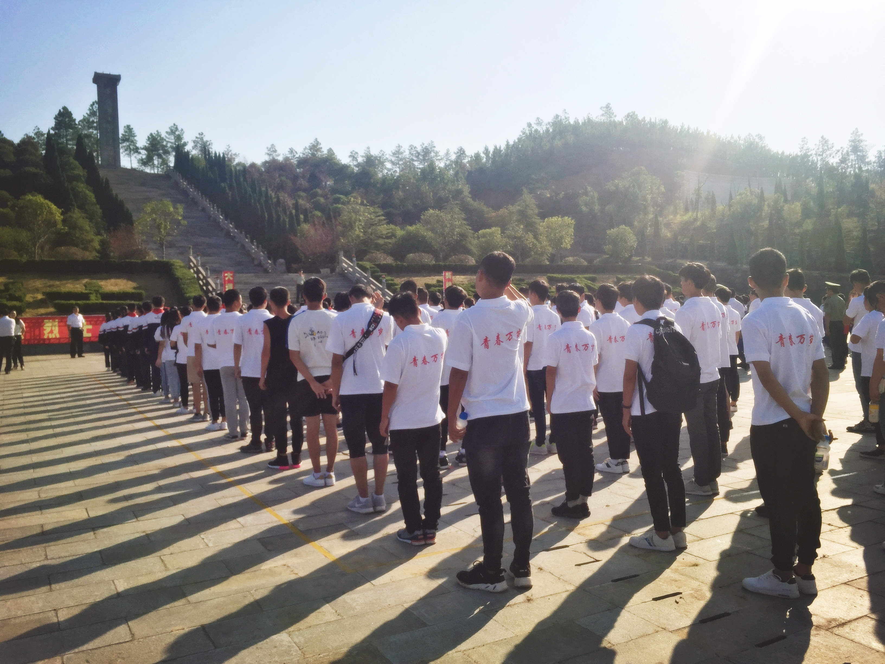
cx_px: 442
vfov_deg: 48.2
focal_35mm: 29
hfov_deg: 61.7
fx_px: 741
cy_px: 332
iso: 32
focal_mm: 4.15
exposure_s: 1/3300
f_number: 2.2
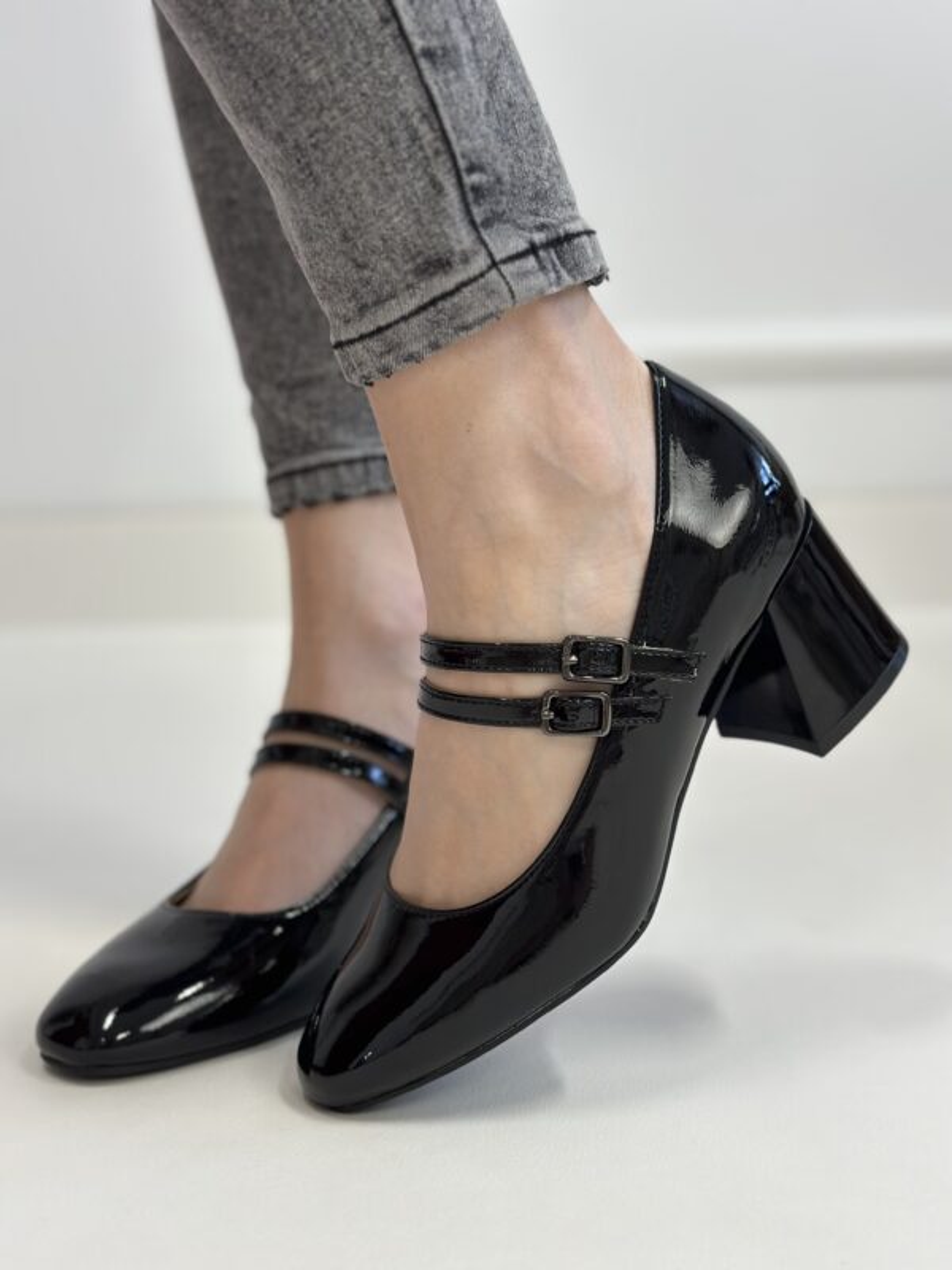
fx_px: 1760
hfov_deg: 30.3
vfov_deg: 39.7
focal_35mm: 48
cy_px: 635
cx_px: 476
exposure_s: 1/100
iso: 125
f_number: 1.78
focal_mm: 6.86
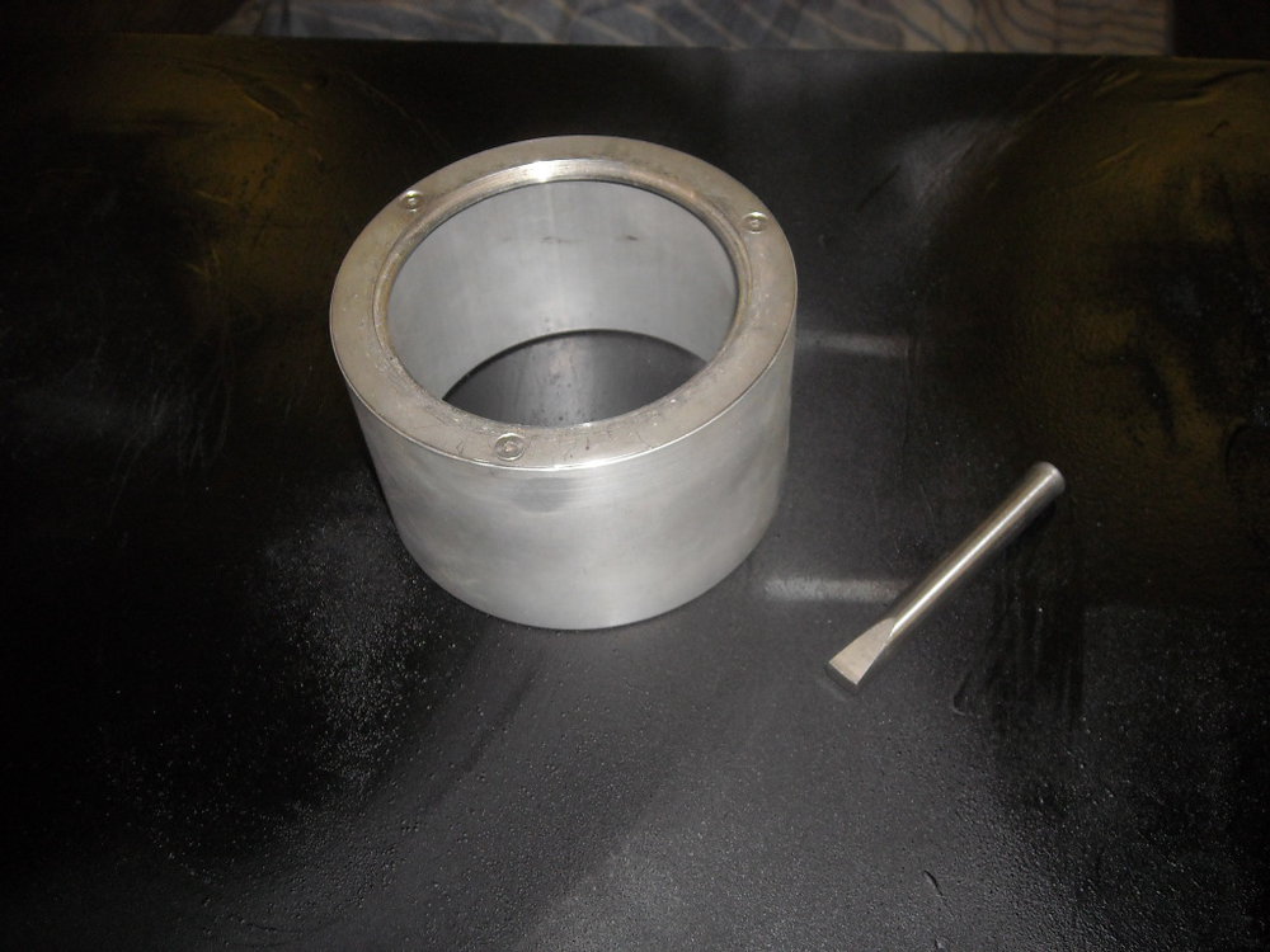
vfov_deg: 40.7
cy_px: 476
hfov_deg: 52.6
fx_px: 1284
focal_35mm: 35
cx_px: 635
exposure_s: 1/60
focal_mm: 5.7
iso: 200
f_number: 2.8
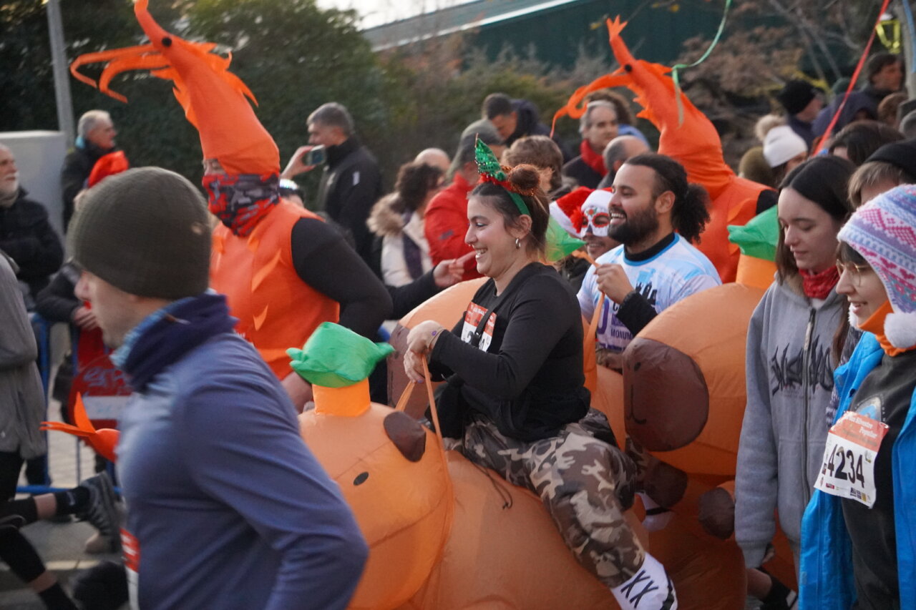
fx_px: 2099
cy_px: 305
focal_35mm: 82
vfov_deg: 16.5
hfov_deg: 24.6
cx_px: 458
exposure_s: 1/160
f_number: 4.5
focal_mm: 55
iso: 6400
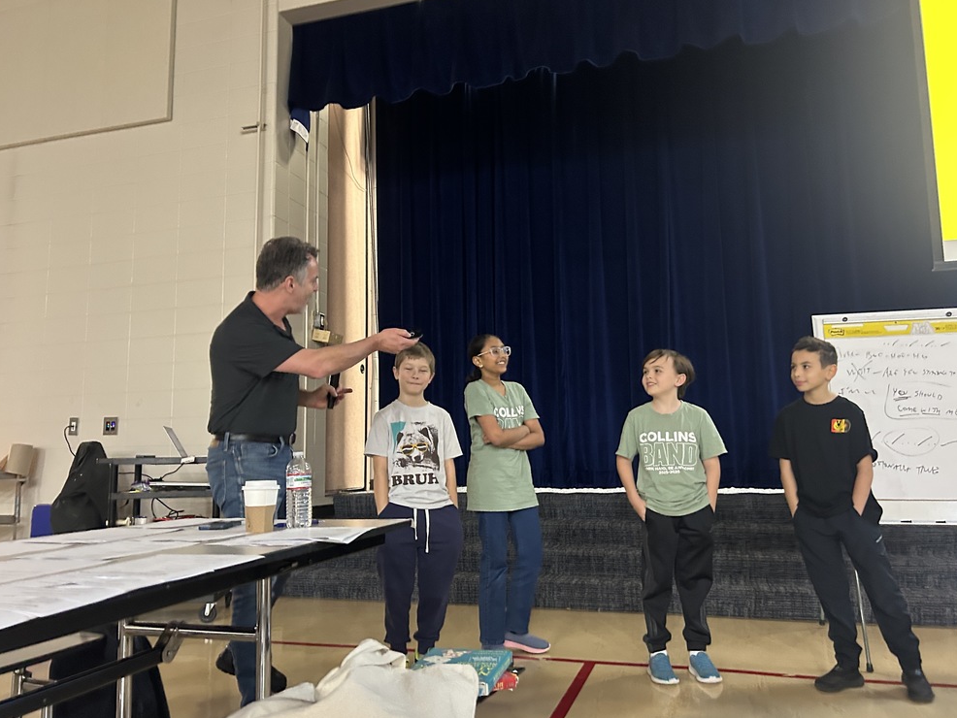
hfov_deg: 65.3
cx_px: 488
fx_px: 747
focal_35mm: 27
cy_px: 365
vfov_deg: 51.4
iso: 500
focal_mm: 5.7
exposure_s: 1/40
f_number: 1.5
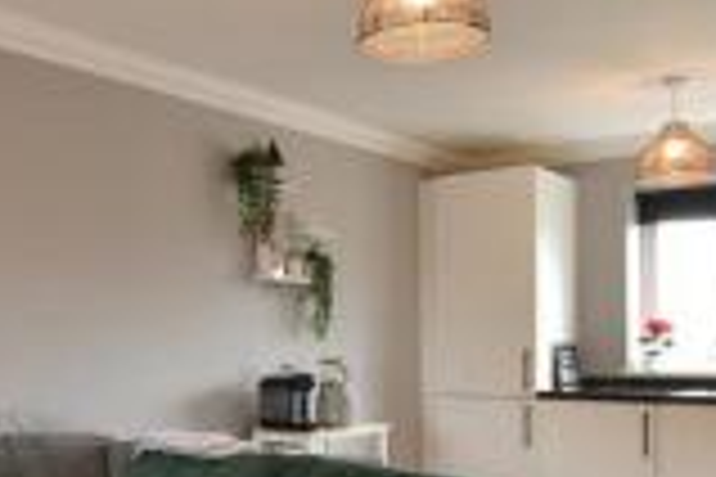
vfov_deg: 29.5
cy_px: 340
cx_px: 158
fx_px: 895
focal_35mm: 45
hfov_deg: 42.0
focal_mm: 10
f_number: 8
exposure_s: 1.2
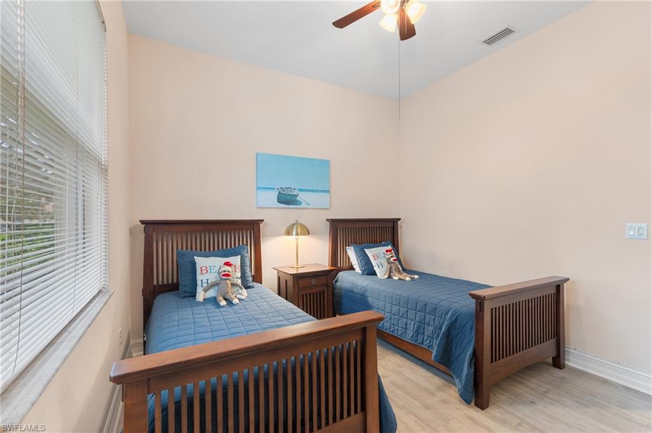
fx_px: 290
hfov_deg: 96.8
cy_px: 216
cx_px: 326
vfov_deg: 73.7
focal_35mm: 16
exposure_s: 2.5
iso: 200
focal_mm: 16
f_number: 9
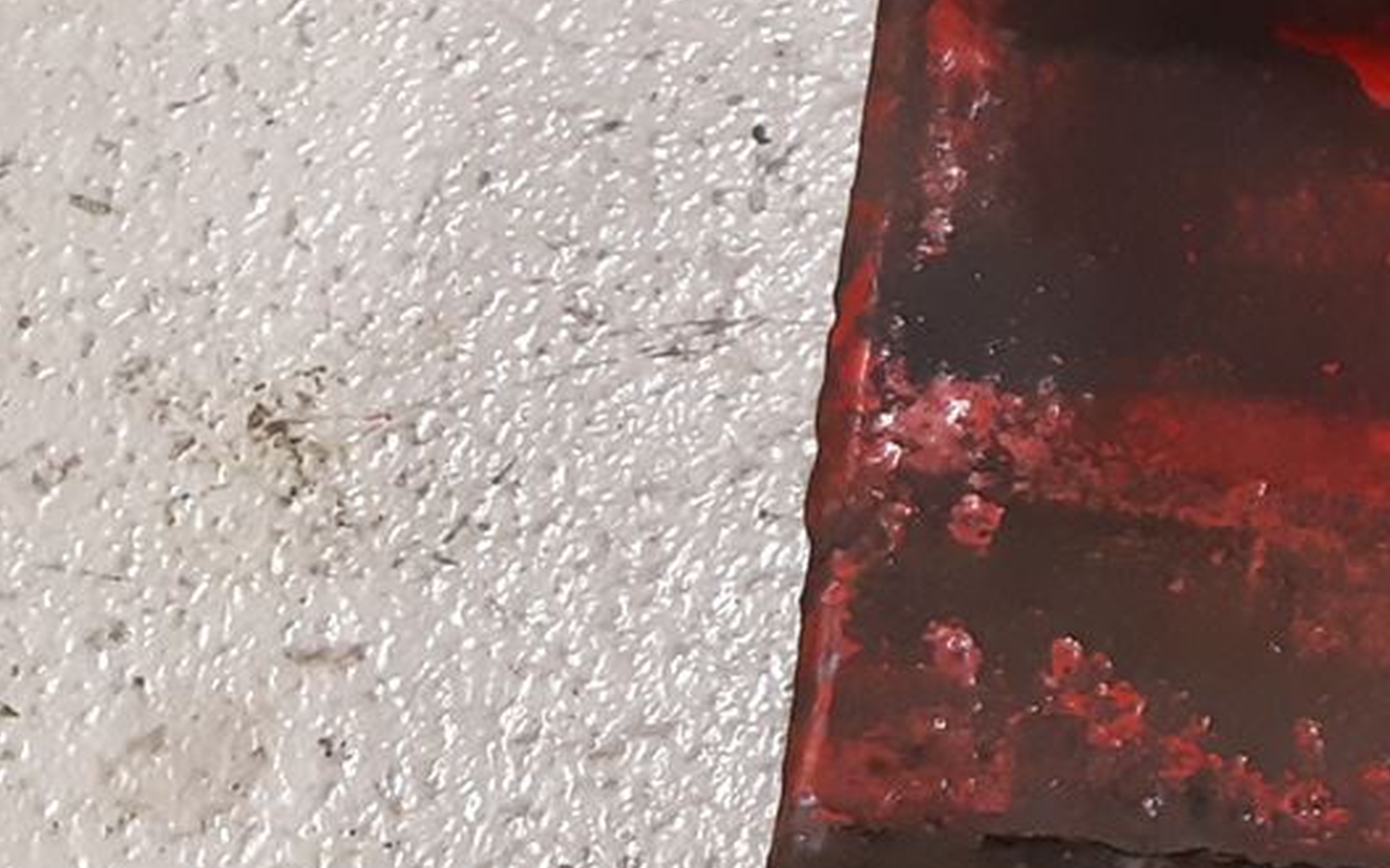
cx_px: 2232
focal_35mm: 107
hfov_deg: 17.1
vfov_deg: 12.1
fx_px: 4053
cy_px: 21
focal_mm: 3.93
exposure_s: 1/50
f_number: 1.7
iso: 160
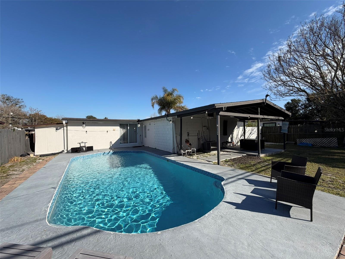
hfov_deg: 102.1
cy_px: 130
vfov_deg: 85.7
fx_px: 140
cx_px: 172
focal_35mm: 14
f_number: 2.2
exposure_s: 1/841
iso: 20
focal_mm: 2.22
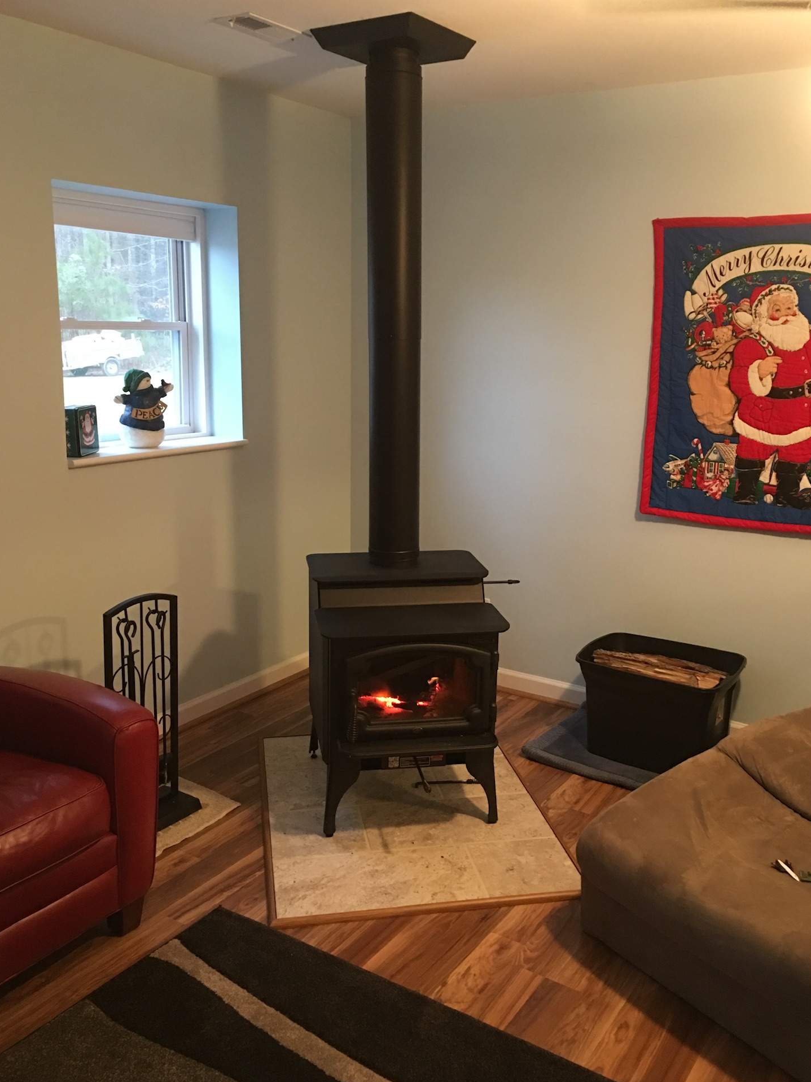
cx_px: 412
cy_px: 533
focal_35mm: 31
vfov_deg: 58.3
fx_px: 968
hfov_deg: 45.4
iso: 80
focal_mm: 4.15
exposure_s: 1/4
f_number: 2.2
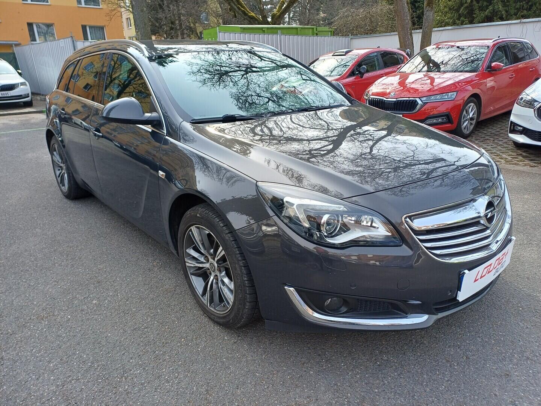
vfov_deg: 54.9
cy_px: 203
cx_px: 270
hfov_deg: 69.4
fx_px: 391
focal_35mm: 25
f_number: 1.8
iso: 50
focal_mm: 4.65
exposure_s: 1/439
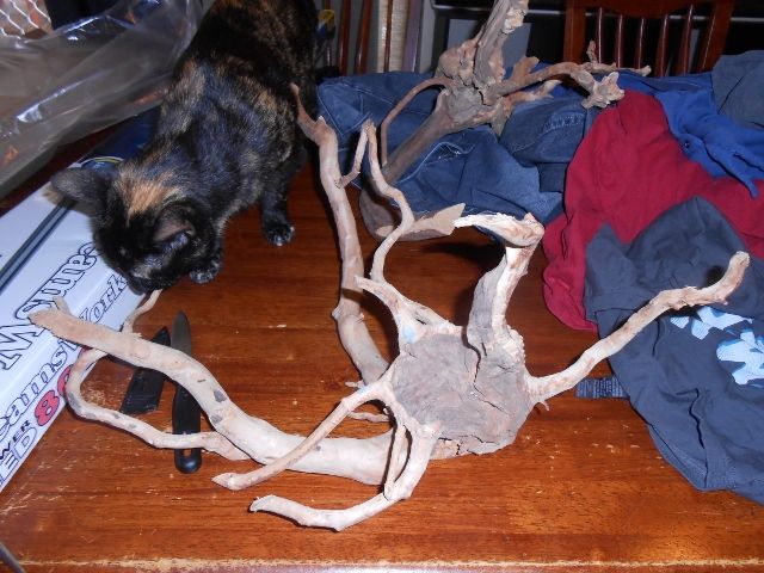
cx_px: 382
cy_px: 286
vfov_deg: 53.1
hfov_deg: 67.3
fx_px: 574
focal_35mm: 26
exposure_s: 1/25
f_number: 3.5
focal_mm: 4.6
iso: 200
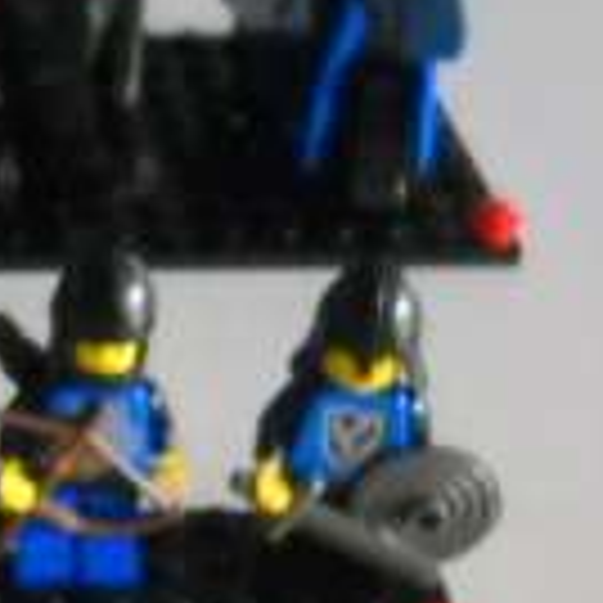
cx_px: -788
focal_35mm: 173
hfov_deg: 9.2
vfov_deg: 10.1
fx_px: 3410
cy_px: 374
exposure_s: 1/6
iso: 800
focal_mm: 6.72
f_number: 3.1
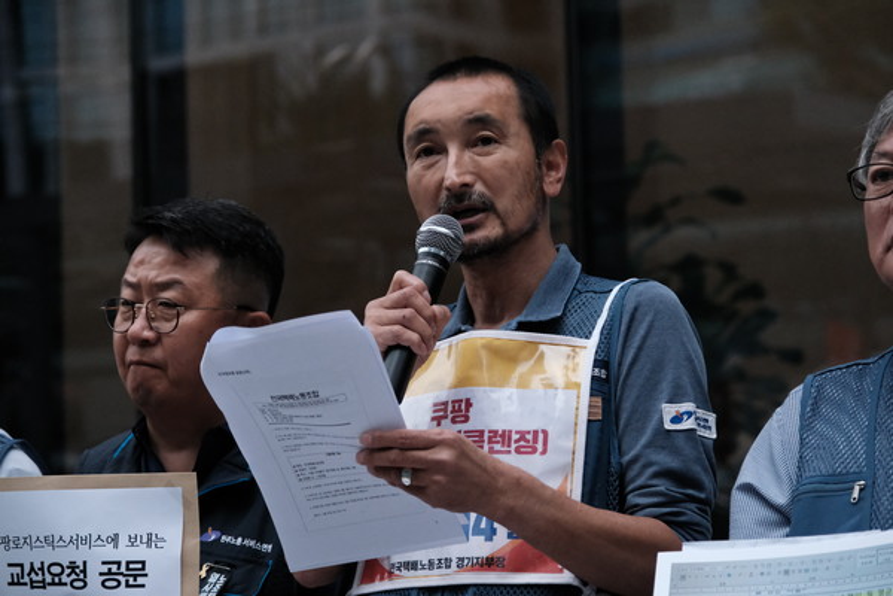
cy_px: 298
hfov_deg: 18.4
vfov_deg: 12.3
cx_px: 446
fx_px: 2753
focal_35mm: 111
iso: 6400
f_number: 4
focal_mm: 74.2
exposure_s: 1/4700
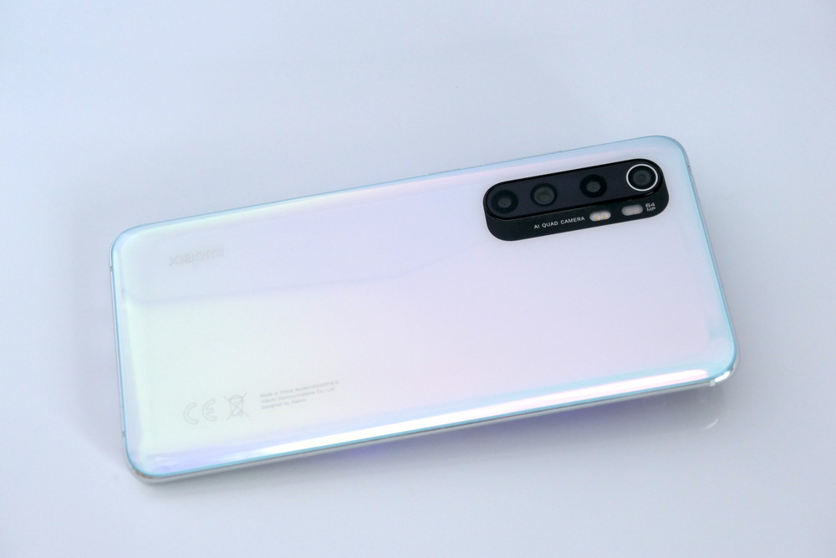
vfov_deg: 19.7
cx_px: 418
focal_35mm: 69
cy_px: 279
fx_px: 1602
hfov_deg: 29.2
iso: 400
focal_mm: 25.2
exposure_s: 1/80
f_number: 4.6
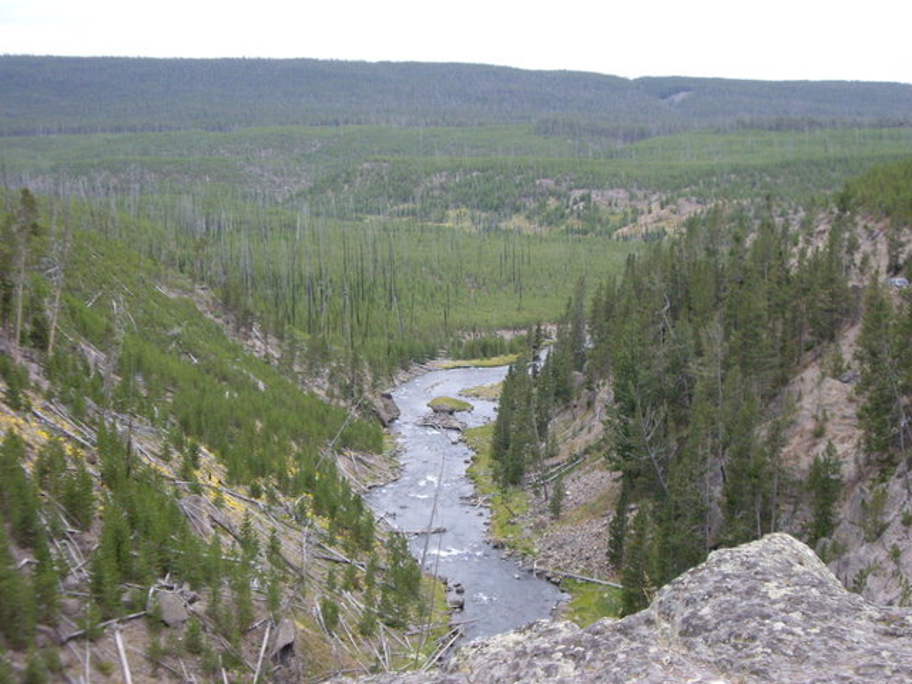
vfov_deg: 26.6
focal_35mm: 55
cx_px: 456
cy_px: 342
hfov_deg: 34.9
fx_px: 1449
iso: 200
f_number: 3.3
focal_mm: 9
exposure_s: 1/125
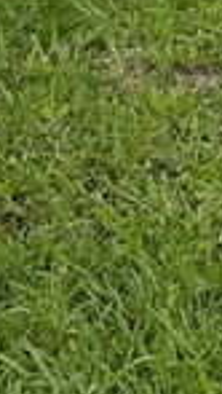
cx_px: 626
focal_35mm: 182
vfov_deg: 10.2
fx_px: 1899
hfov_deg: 6.2
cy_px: -571
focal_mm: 6.76
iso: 80
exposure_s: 1/1032
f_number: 1.78
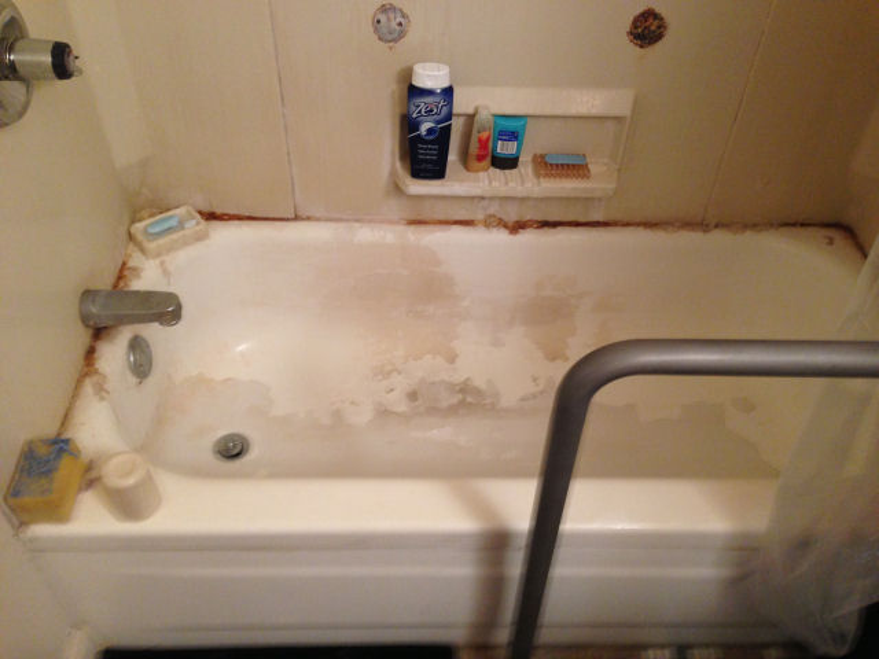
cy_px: 330
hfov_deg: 55.4
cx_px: 440
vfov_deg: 42.9
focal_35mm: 33
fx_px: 838
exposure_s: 1/20
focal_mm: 4.13
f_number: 2.4
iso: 200
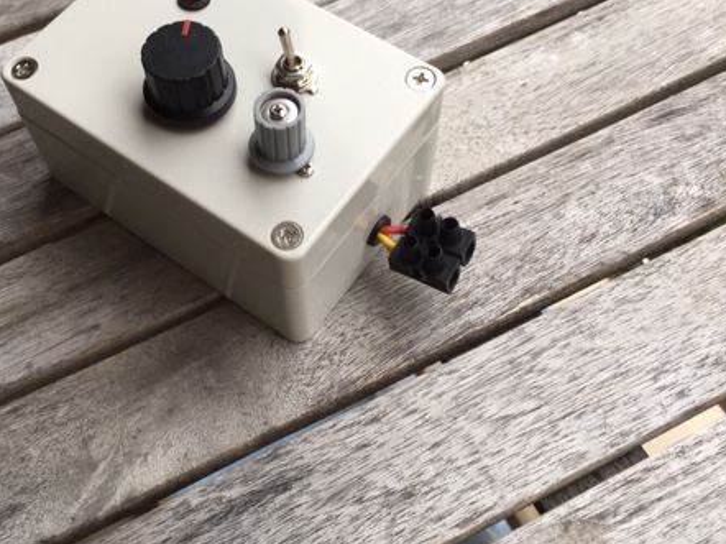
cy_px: 209
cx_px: 286
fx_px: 880
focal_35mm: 42
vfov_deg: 34.2
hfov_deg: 44.6
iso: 32
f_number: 2.2
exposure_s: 1/50
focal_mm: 4.15
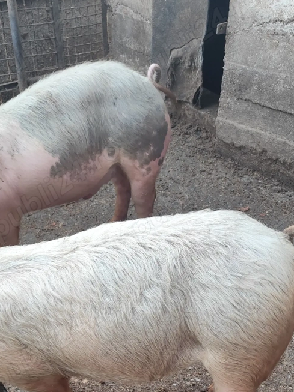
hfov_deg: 30.8
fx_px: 533
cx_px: 125
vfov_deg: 37.0
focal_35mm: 47
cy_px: 376
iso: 500
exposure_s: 1/100
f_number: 1.65
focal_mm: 6.14
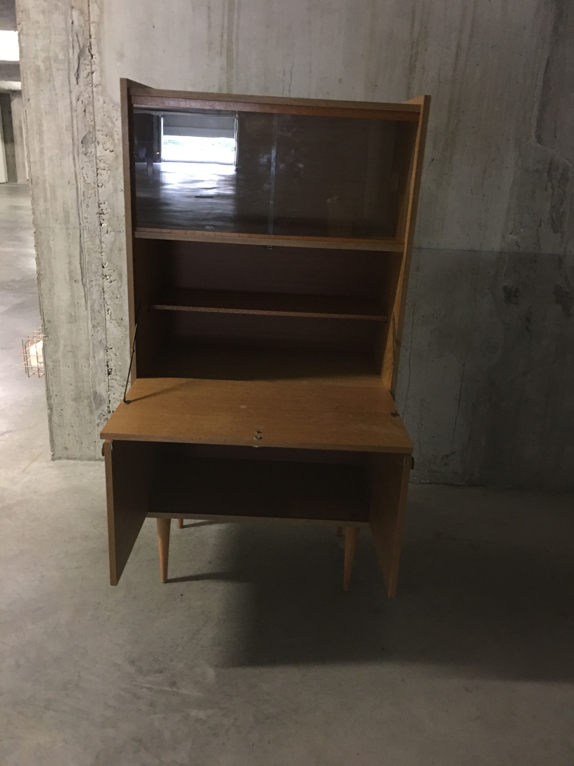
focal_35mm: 29
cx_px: 287
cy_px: 383
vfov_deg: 61.7
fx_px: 641
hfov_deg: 48.2
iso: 125
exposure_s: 1/4
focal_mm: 4.15
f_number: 2.2
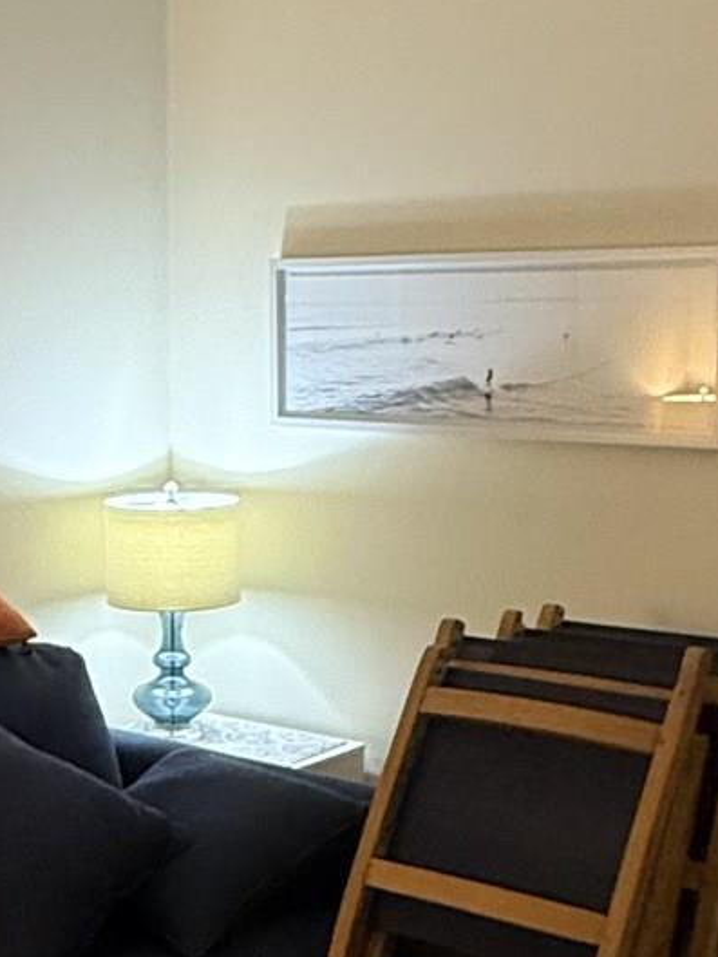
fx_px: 1686
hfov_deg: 23.9
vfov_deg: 31.3
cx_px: 224
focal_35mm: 61
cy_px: 686
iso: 500
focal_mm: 2.22
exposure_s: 1/60
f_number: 2.2
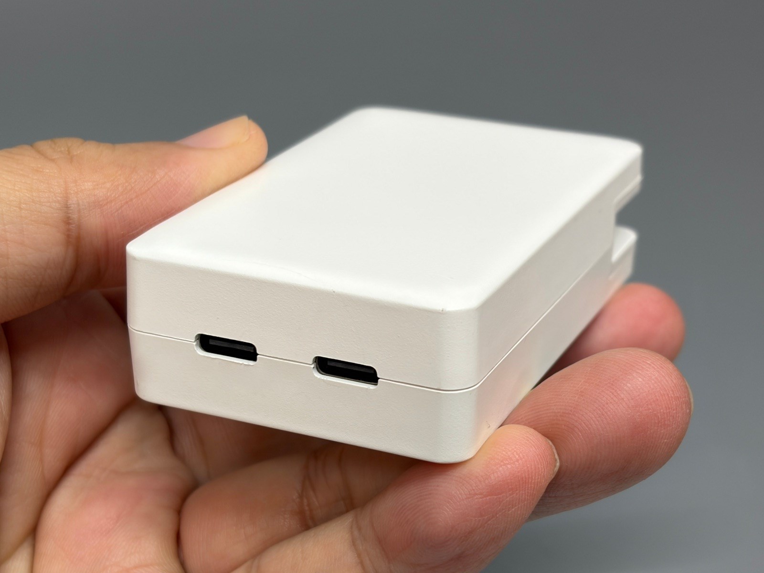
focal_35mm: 52
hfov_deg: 36.8
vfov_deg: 28.0
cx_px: 382
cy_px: 286
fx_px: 1148
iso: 40
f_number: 1.6
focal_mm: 5.96
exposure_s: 1/60
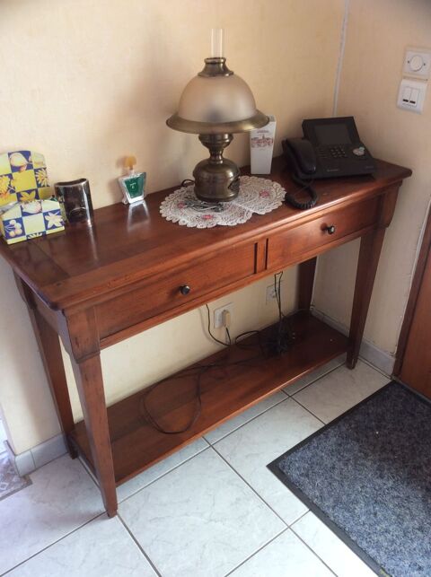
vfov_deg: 56.9
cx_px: 216
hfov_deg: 44.0
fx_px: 533
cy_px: 288
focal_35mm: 32
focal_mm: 3.3
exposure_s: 1/25
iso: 32
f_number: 2.4
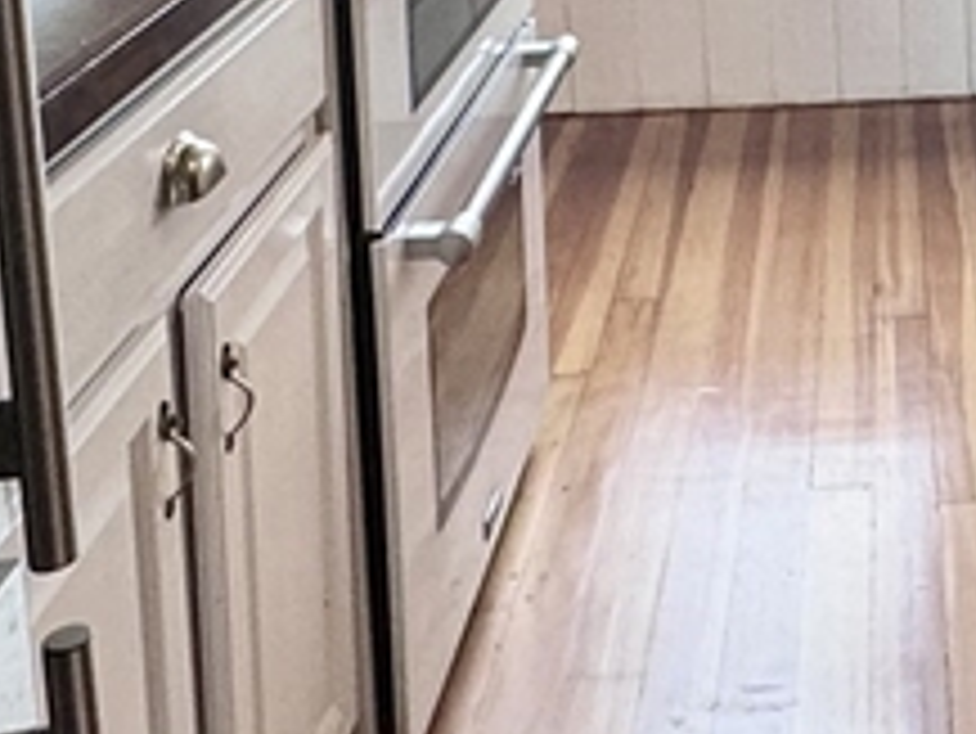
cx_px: 1043
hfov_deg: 27.2
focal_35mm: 66
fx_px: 1862
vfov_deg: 19.7
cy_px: -329
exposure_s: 1/60
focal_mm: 2.22
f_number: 2.2
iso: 250
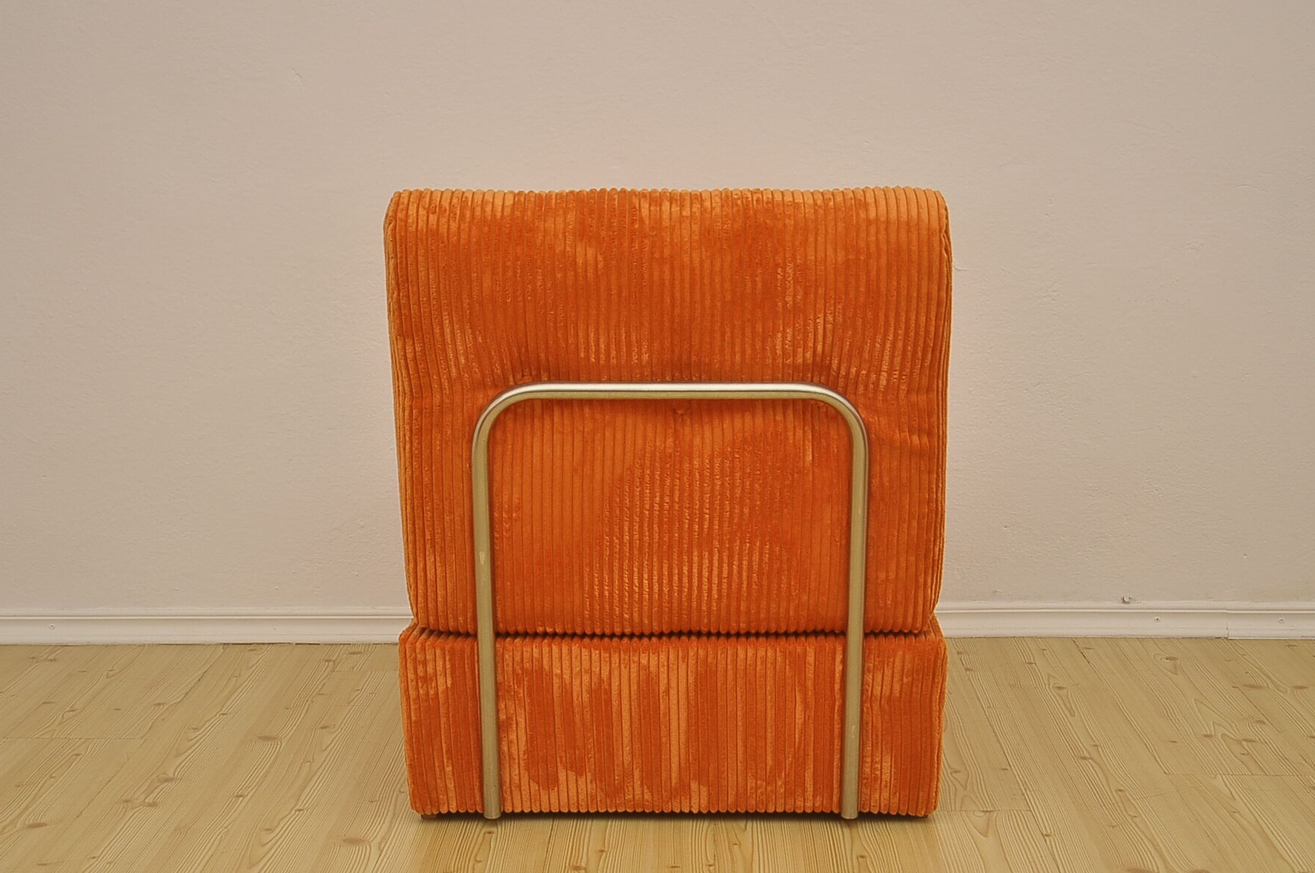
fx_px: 2116
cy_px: 458
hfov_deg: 34.5
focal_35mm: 58
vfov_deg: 23.3
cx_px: 672
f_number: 5
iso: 250
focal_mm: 32
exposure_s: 1/160
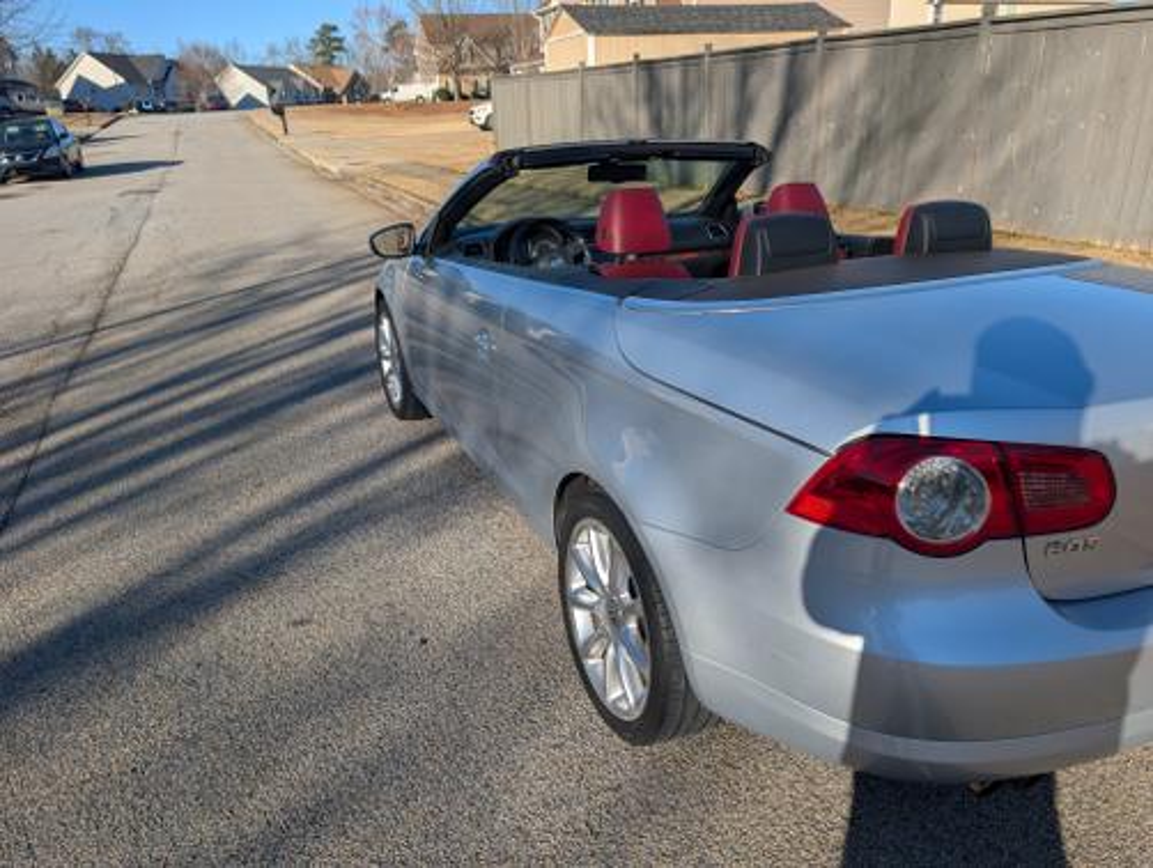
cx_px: 576
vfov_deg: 56.9
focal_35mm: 24
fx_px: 801
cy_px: 434
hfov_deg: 71.5
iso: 22
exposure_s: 1/1221
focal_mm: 6.9
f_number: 1.68
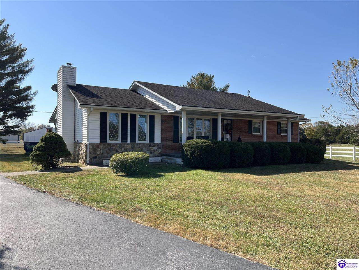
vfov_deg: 53.1
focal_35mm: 26
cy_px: 135
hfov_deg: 67.3
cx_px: 180
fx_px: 270
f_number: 1.5
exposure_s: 1/4274
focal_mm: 5.7
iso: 50
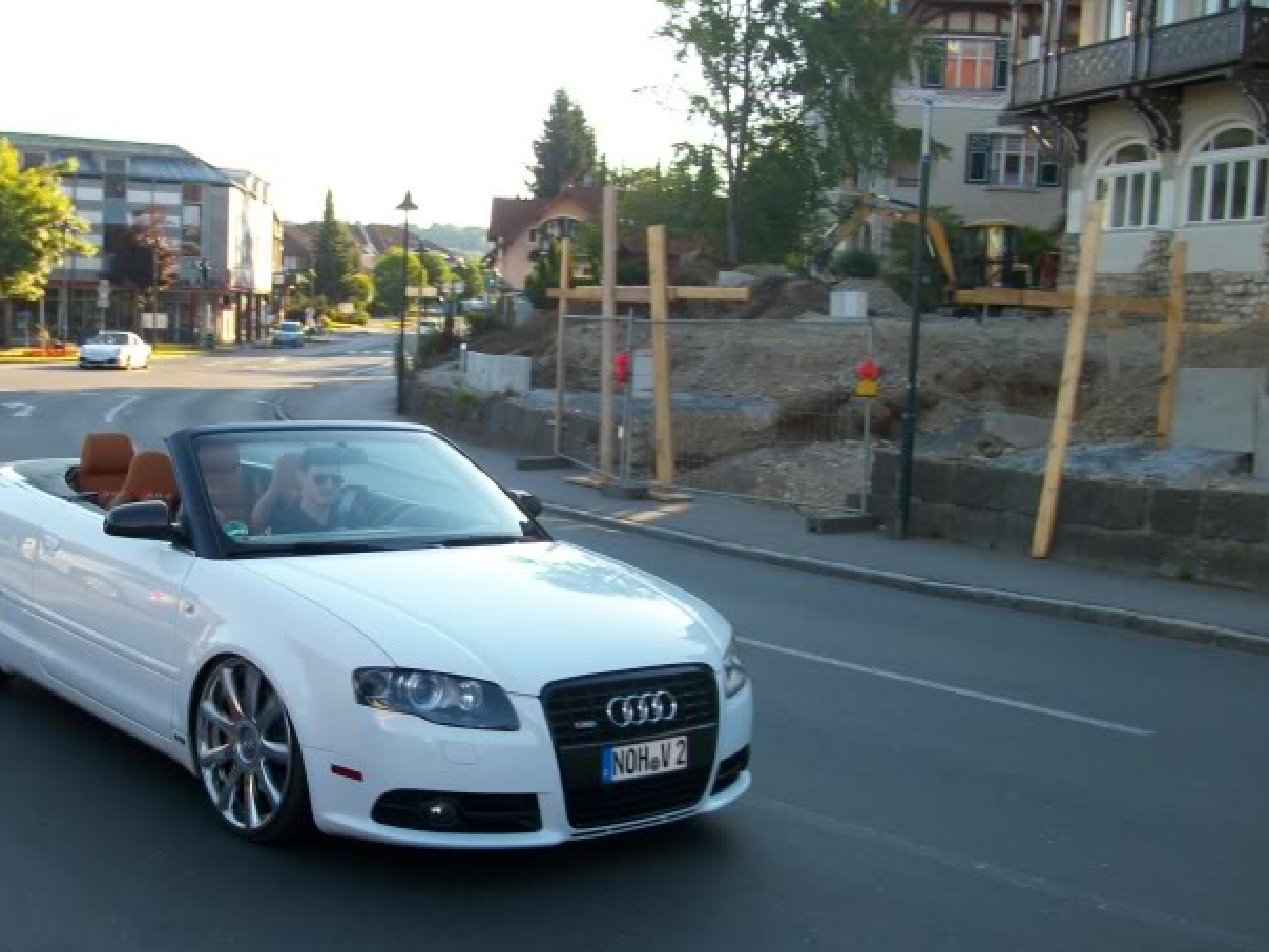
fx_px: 1650
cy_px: 582
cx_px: 452
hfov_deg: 41.7
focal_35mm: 45
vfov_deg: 32.1
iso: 80
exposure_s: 1/239
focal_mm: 5.7
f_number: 2.9
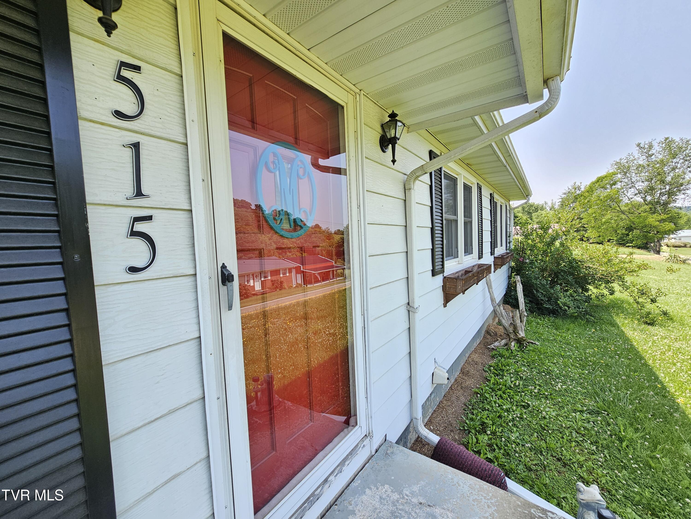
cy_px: 260
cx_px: 346
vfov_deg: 89.9
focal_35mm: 13
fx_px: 260
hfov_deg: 106.2
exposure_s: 1/321
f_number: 2.2
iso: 50
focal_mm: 2.2
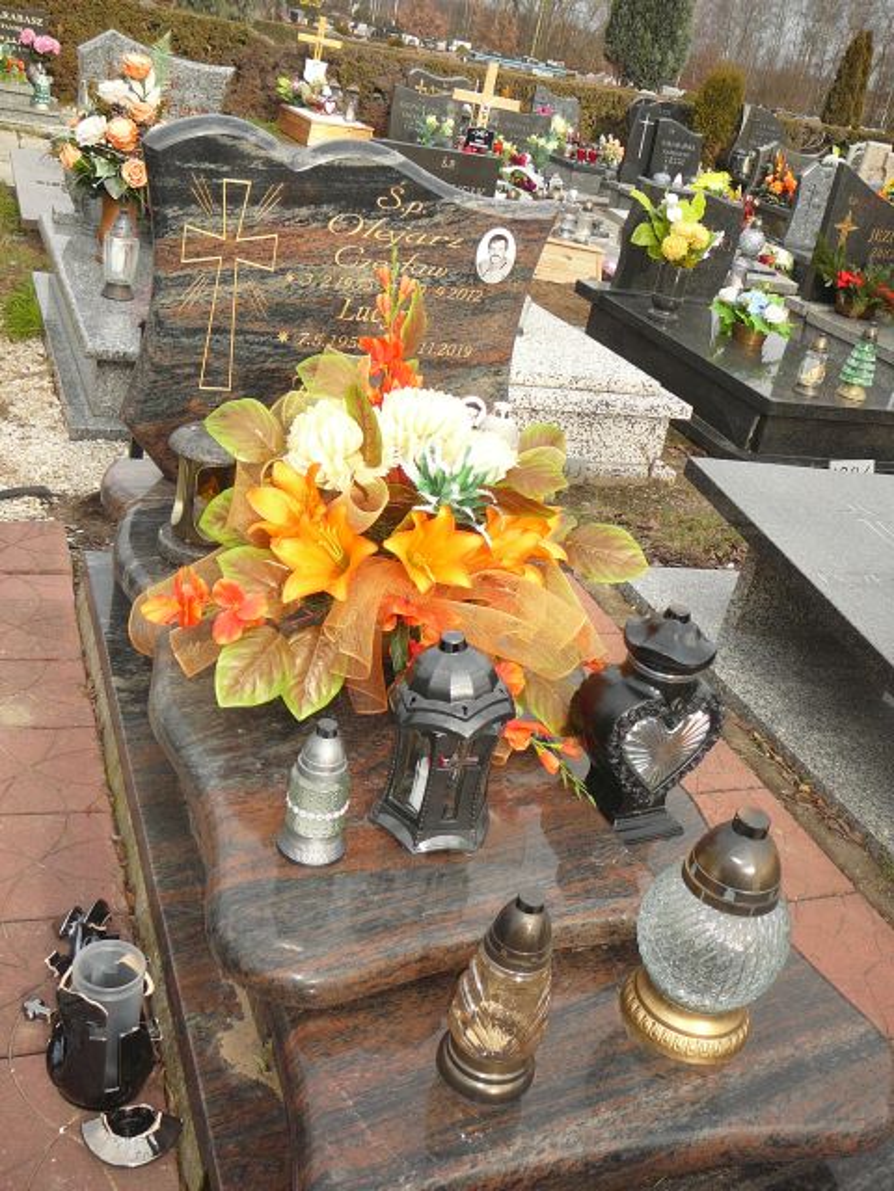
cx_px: 447
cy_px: 596
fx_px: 1205
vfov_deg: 52.6
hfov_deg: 40.7
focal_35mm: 35
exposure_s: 1/320
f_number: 2.8
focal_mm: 5.2
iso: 80
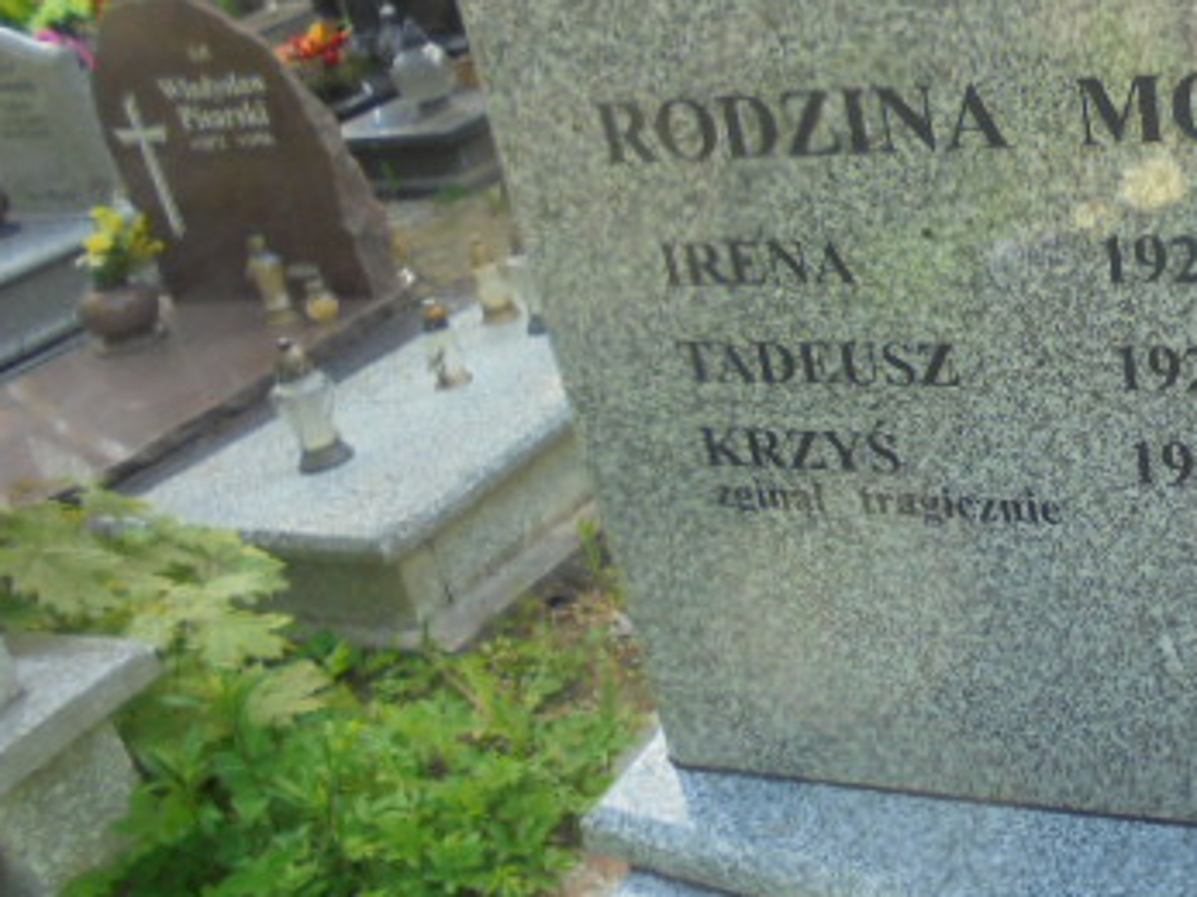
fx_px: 1659
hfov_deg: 37.2
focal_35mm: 48
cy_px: 411
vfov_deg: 30.2
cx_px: 1069
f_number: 3.5
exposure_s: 1/160
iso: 100
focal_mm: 4.6
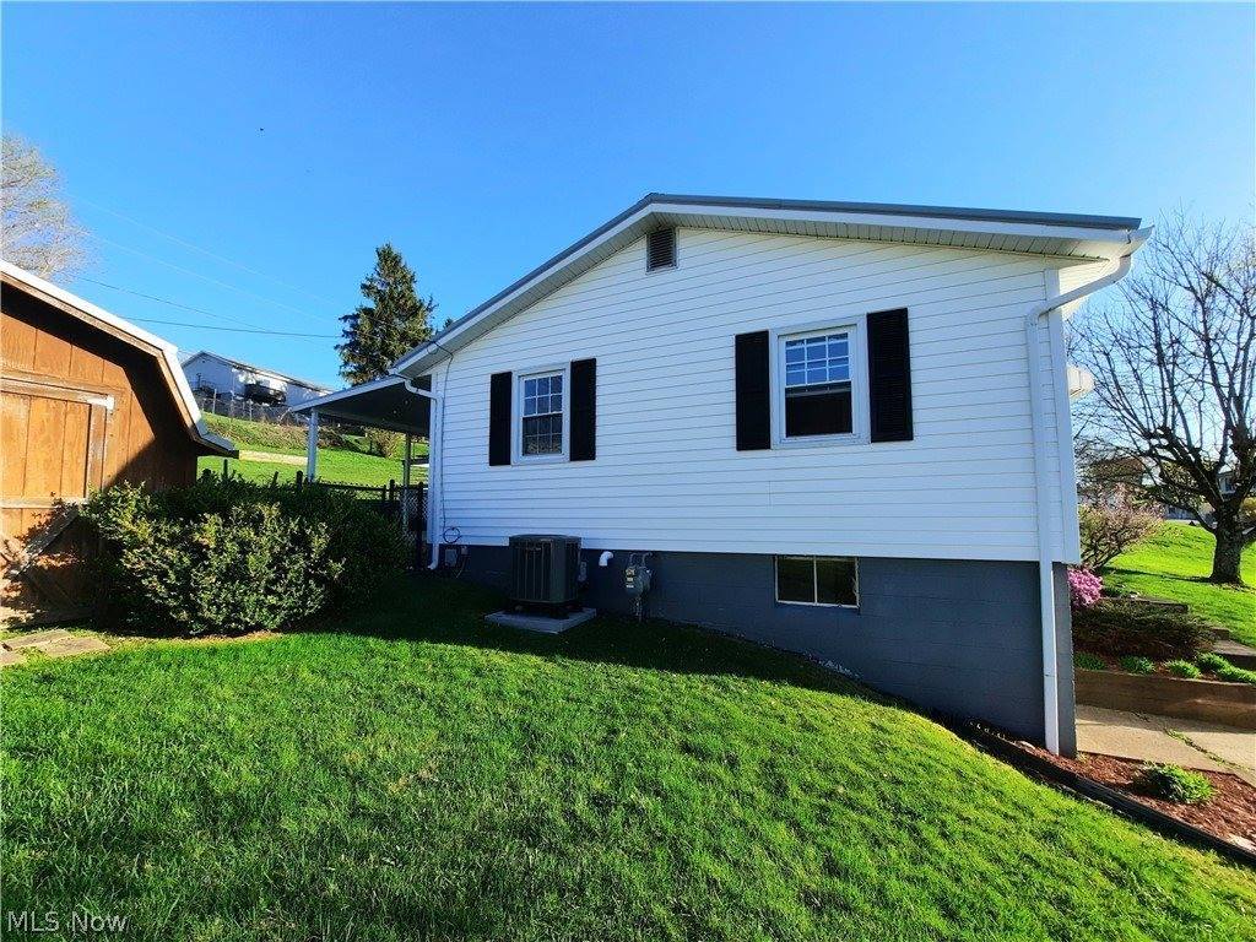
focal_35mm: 13
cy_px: 471
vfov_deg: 89.9
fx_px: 472
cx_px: 628
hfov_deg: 106.2
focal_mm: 1.74
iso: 40
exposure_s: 1/667
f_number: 2.2
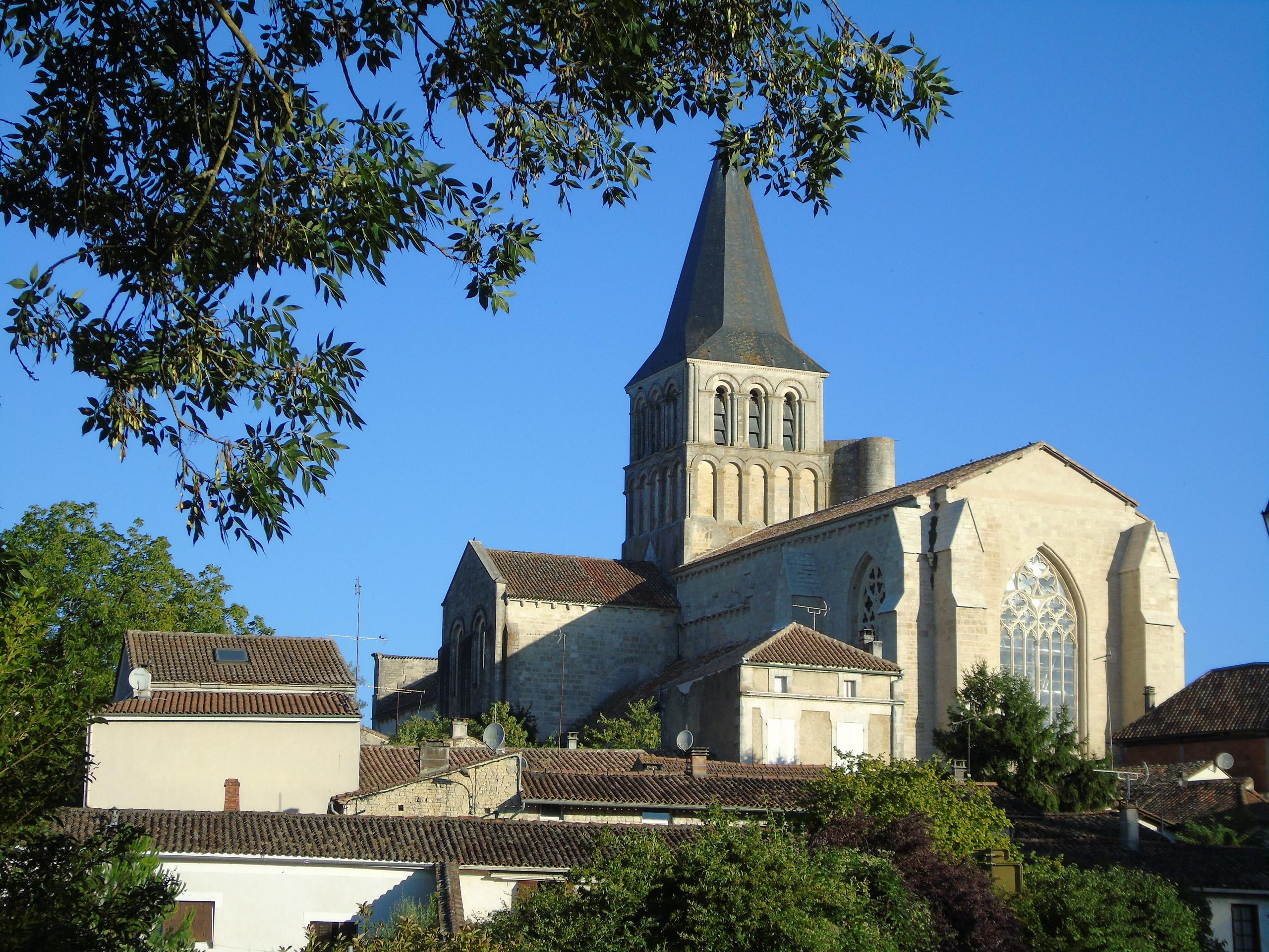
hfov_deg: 23.8
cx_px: 634
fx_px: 3006
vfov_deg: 18.0
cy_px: 476
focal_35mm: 82
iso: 80
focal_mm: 15
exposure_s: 1/500
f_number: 4.1
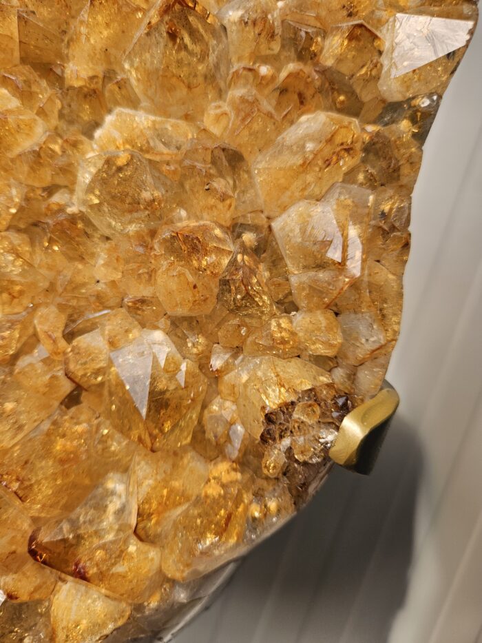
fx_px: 427
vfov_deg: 73.9
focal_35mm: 23
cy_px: 322
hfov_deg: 58.9
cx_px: 241
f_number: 1.8
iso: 50
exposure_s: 1/180
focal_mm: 5.4
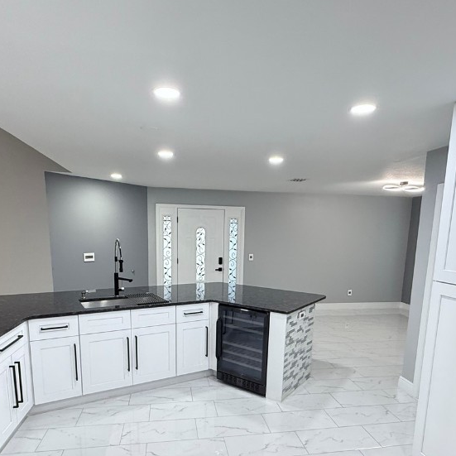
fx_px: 343
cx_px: 228
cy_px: 291
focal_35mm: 23
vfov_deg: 66.0
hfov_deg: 67.3
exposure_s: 1/60
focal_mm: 2.22
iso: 250
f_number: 2.2
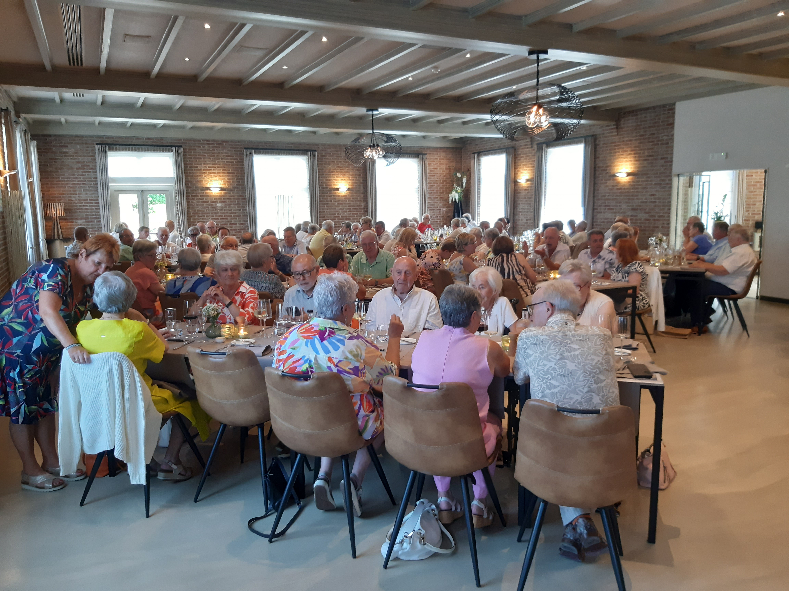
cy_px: 296
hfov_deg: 67.3
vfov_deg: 53.1
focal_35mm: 26
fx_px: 593
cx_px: 394
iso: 200
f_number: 1.7
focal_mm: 3.92
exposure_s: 1/50
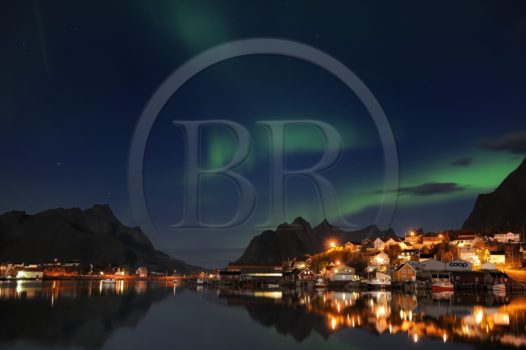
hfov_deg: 46.4
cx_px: 263
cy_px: 175
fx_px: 613
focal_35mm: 42
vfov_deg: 31.8
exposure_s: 13
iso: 400
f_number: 4
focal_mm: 42
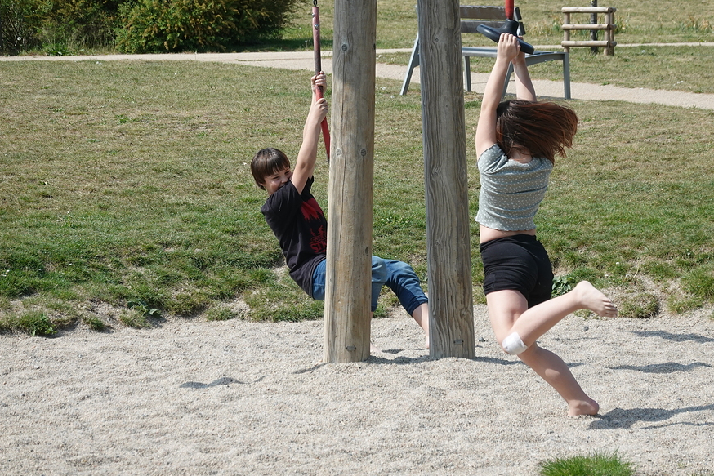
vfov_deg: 8.6
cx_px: 357
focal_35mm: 159
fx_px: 3154
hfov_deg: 12.9
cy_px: 251
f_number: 4.5
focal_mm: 50.65
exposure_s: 1/640
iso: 125
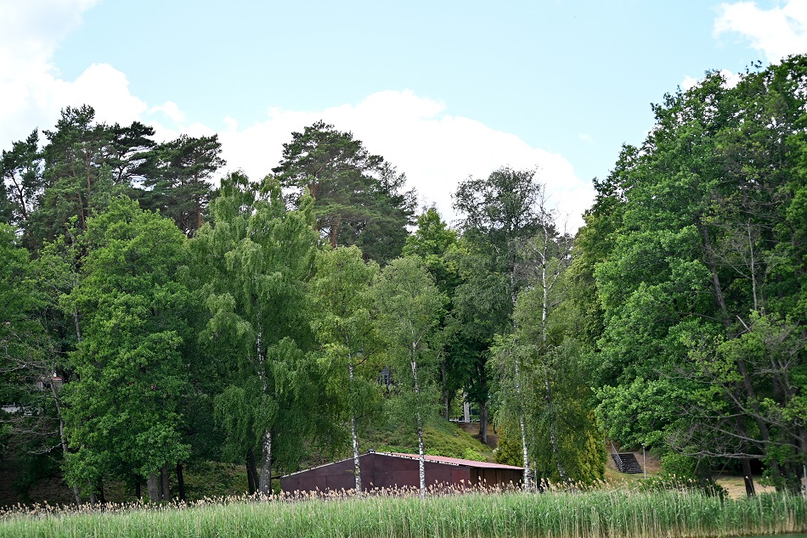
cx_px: 404
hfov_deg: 28.8
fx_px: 1570
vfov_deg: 19.5
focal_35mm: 70
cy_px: 269
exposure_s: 1/500
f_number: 4.5
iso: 200
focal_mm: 70
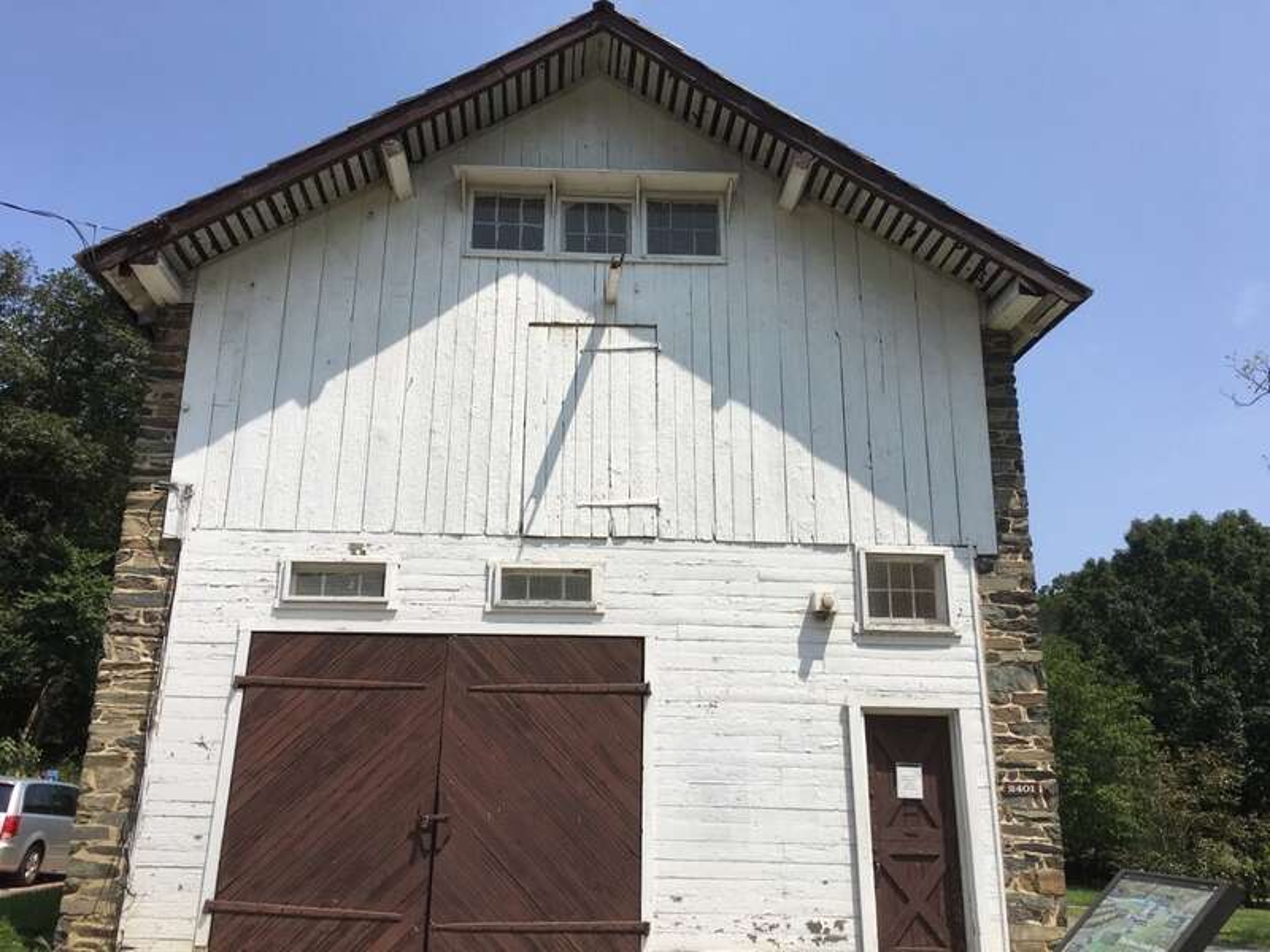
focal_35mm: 29
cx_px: 635
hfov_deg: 61.7
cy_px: 476
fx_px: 1064
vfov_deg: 48.2
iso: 25
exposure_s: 1/2262
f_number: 2.2
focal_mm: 4.15
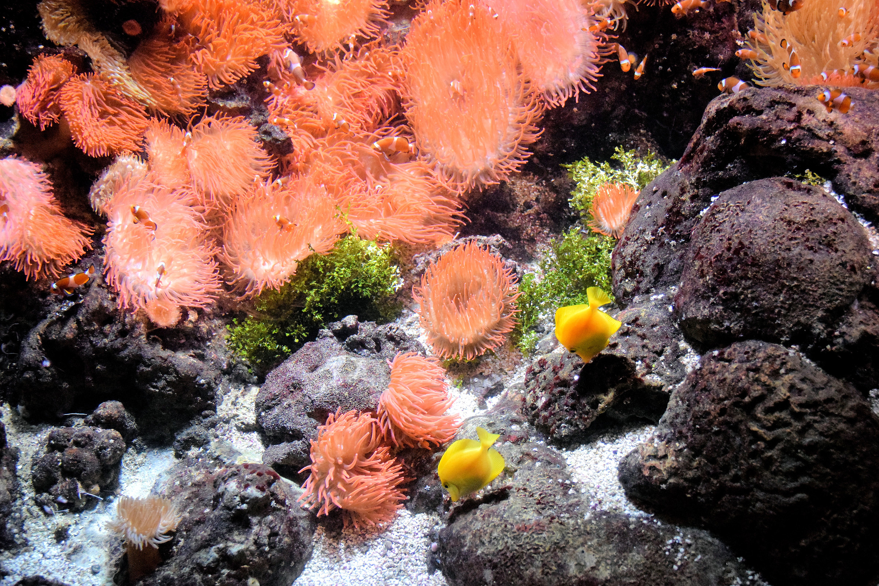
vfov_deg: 31.9
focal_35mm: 42
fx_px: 1025
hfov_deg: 46.4
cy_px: 293
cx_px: 440
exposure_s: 1/640
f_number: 3.2
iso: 6400
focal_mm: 28
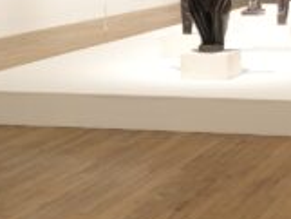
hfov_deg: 14.8
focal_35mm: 133
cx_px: 213
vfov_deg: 10.9
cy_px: -54
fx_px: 1119
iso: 5000
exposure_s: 1/100
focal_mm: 51
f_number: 3.2
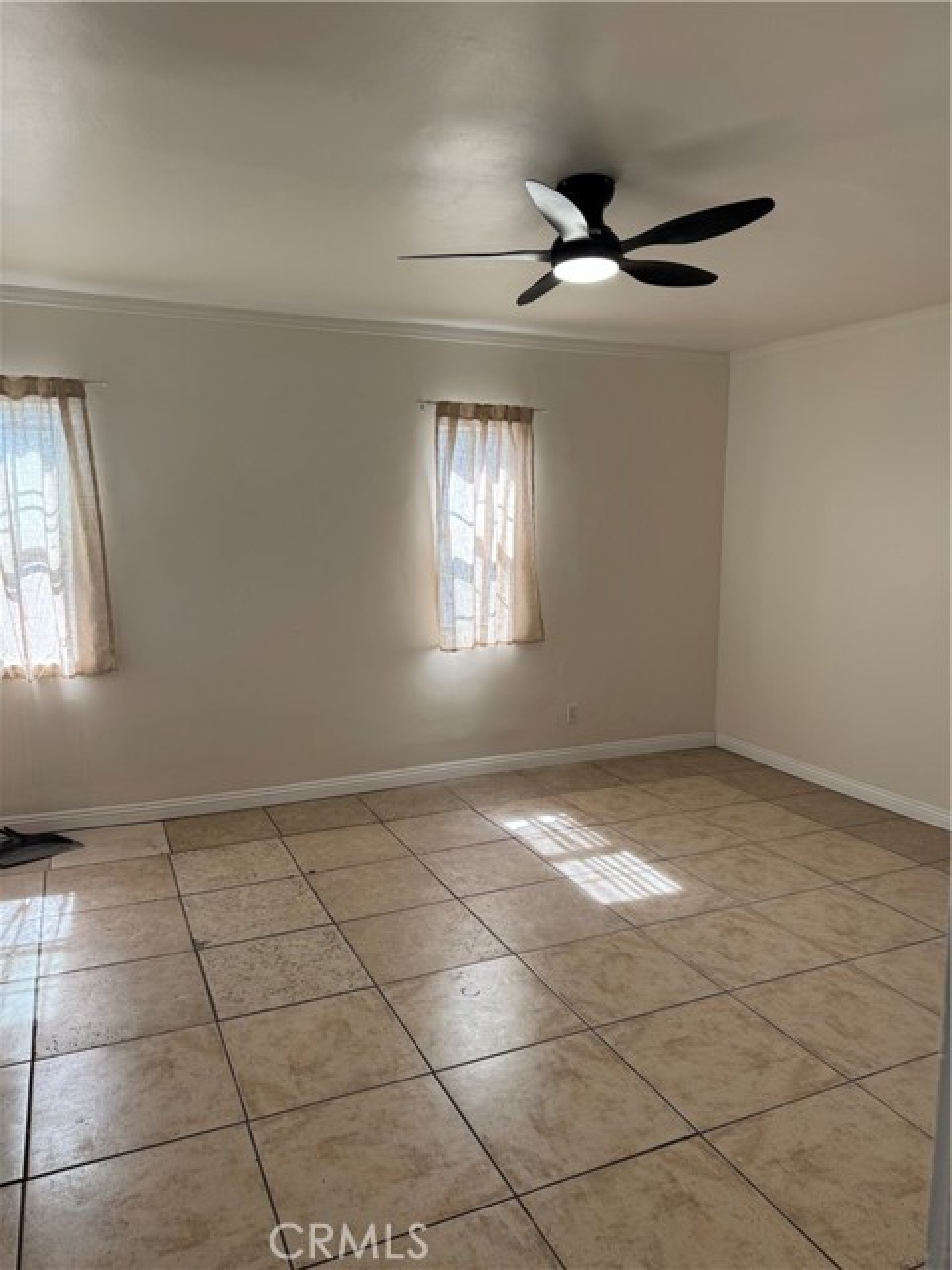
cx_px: 476
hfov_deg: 56.8
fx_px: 880
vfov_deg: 71.6
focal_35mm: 24
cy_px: 635
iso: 80
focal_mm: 6.76
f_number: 1.78
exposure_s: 1/191
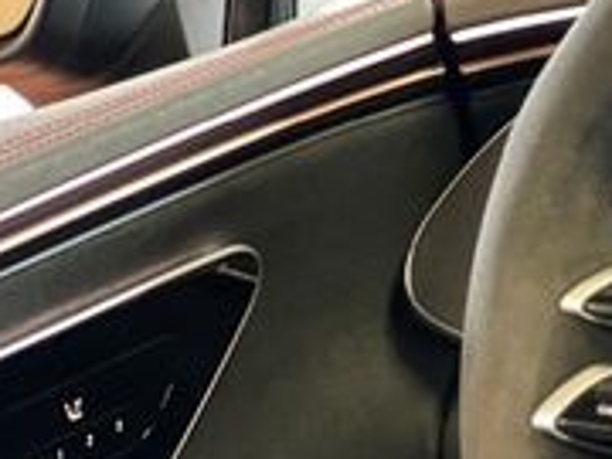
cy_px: 384
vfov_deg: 5.4
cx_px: 949
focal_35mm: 274
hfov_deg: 7.1
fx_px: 4844
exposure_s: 1/15
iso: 500
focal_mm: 9
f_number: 2.8
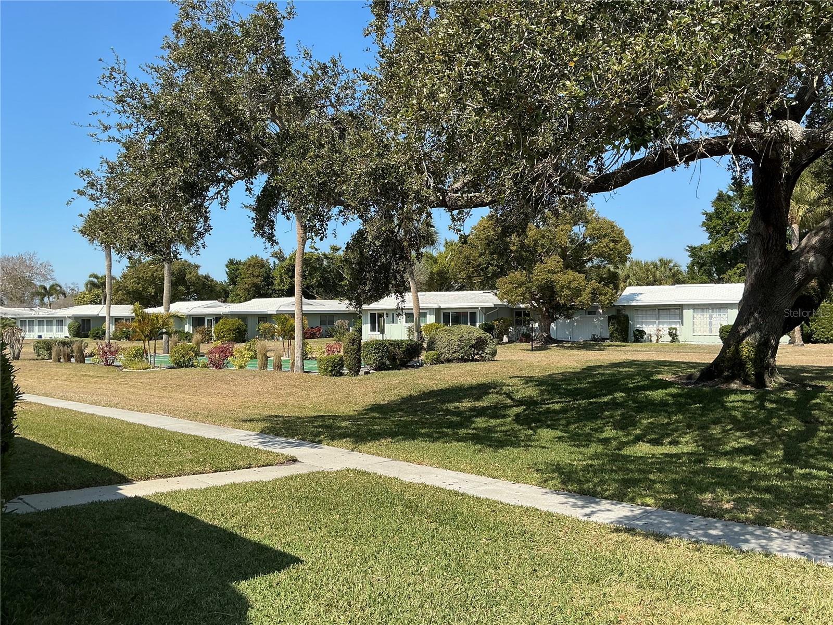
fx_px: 698
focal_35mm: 29
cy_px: 312
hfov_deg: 61.7
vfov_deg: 48.2
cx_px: 416
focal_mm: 3
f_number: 1.8
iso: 25
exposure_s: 1/1577
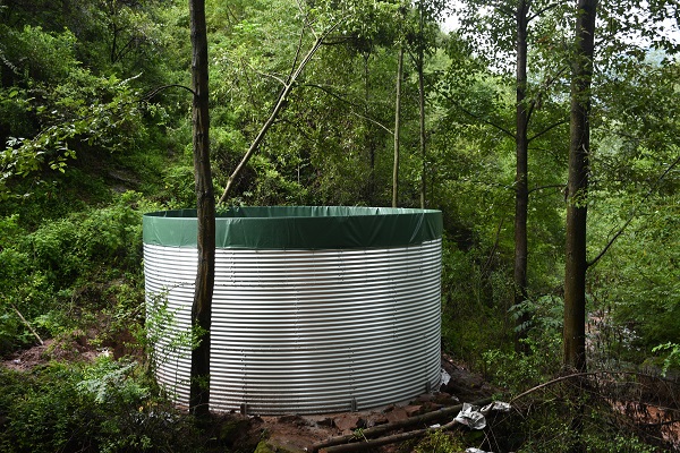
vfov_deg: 33.4
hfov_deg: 48.5
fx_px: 755
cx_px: 340
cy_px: 226
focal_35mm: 40
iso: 100
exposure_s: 1/30
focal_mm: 27
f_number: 5.6
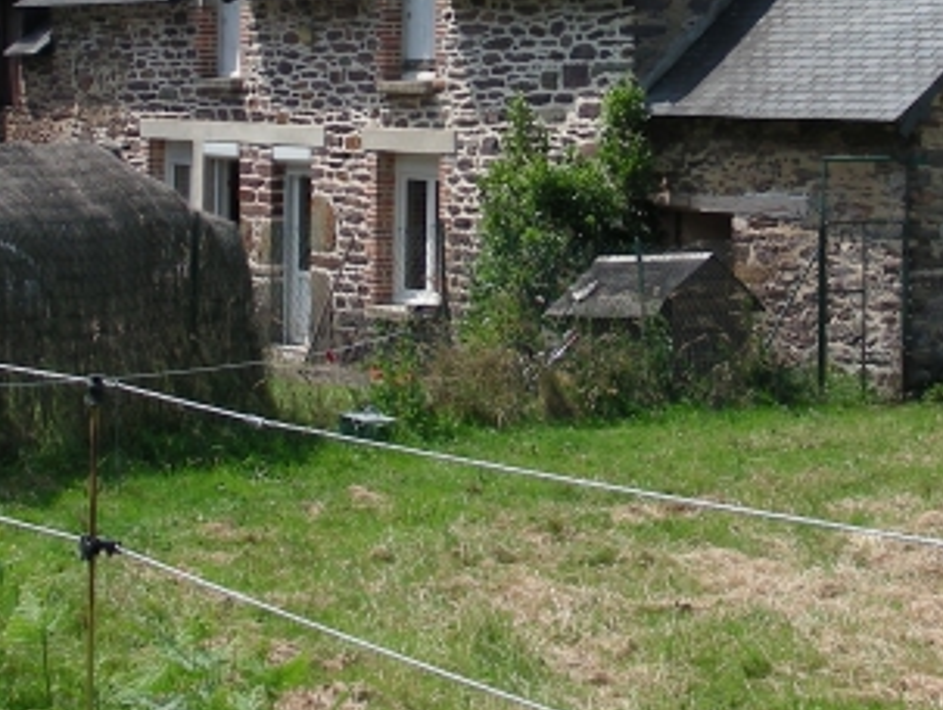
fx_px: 2700
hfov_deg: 19.8
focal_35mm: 99
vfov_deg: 14.7
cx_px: 523
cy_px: 19
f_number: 4
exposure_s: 1/422
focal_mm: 7.4
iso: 50
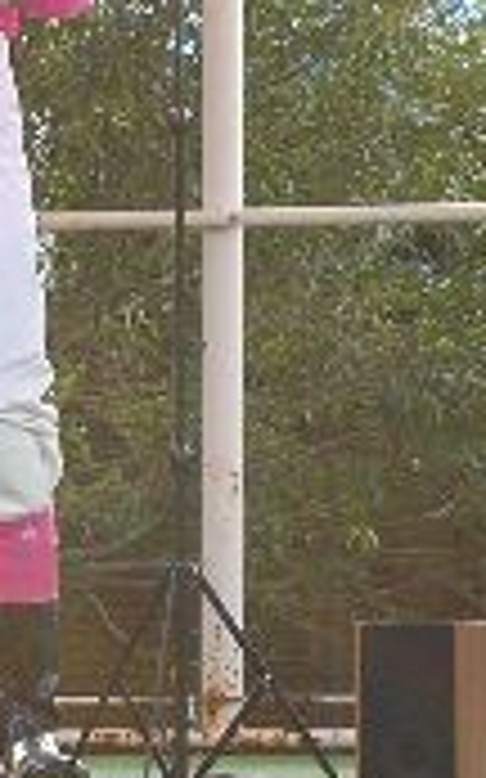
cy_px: 126
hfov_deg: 4.6
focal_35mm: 286
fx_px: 6066
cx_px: 310
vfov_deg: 7.3
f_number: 3.7
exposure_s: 1/50
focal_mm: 12.1
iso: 50
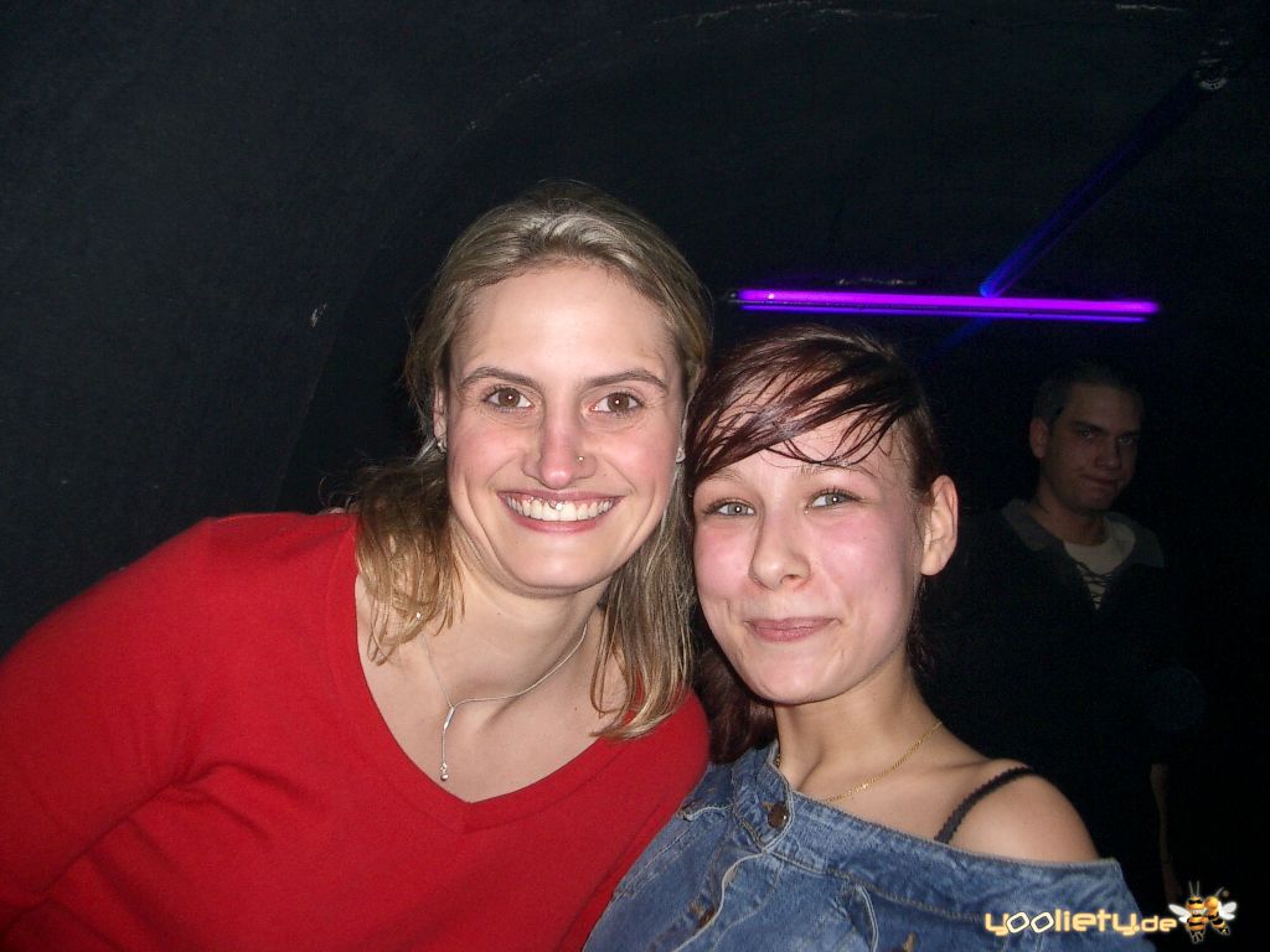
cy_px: 476
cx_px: 635
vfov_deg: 40.7
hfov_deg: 52.6
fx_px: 1284
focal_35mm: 35
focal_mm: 5.8
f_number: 2.6
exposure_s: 1/40
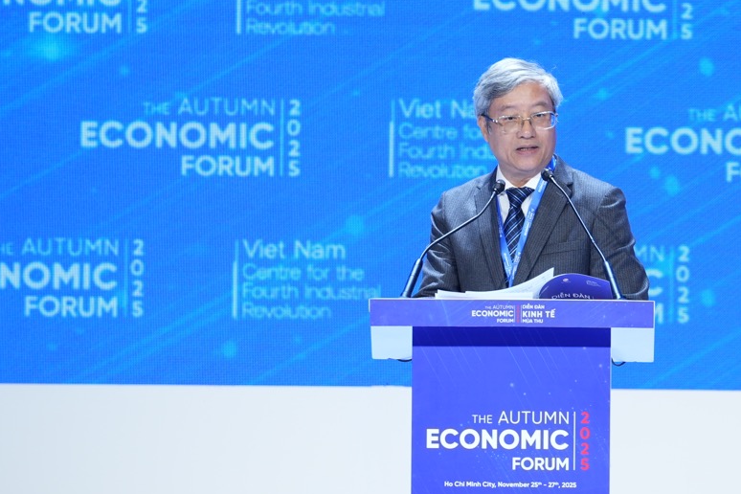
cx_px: 567
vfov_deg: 2.8
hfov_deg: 4.2
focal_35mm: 496
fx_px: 10209
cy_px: 119
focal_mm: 200
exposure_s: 1/100
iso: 320
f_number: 3.5
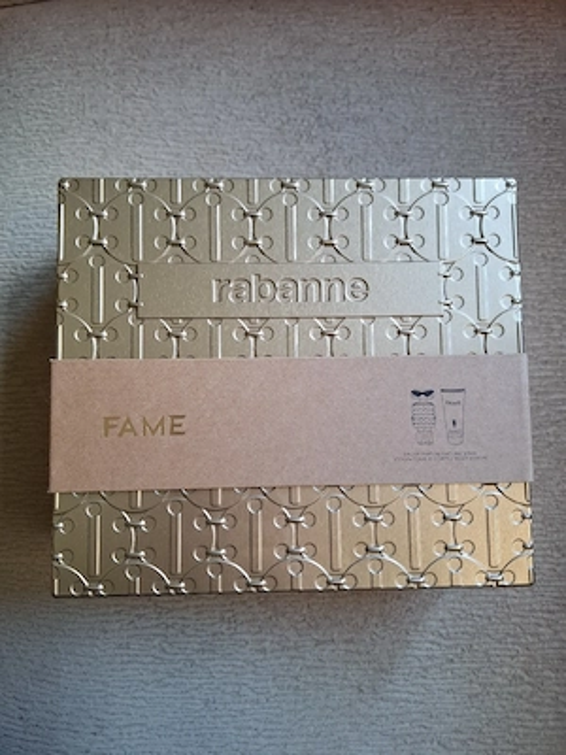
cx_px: 283
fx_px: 501
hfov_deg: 58.9
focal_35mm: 23
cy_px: 378
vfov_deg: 73.9
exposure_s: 1/100
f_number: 1.8
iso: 320
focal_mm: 5.54
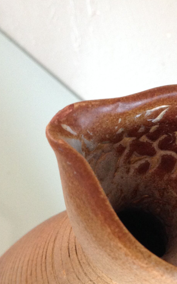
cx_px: 165
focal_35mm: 65
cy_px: 177
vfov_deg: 31.4
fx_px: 502
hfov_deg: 19.6
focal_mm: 4.28
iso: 250
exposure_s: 1/15
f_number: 2.4
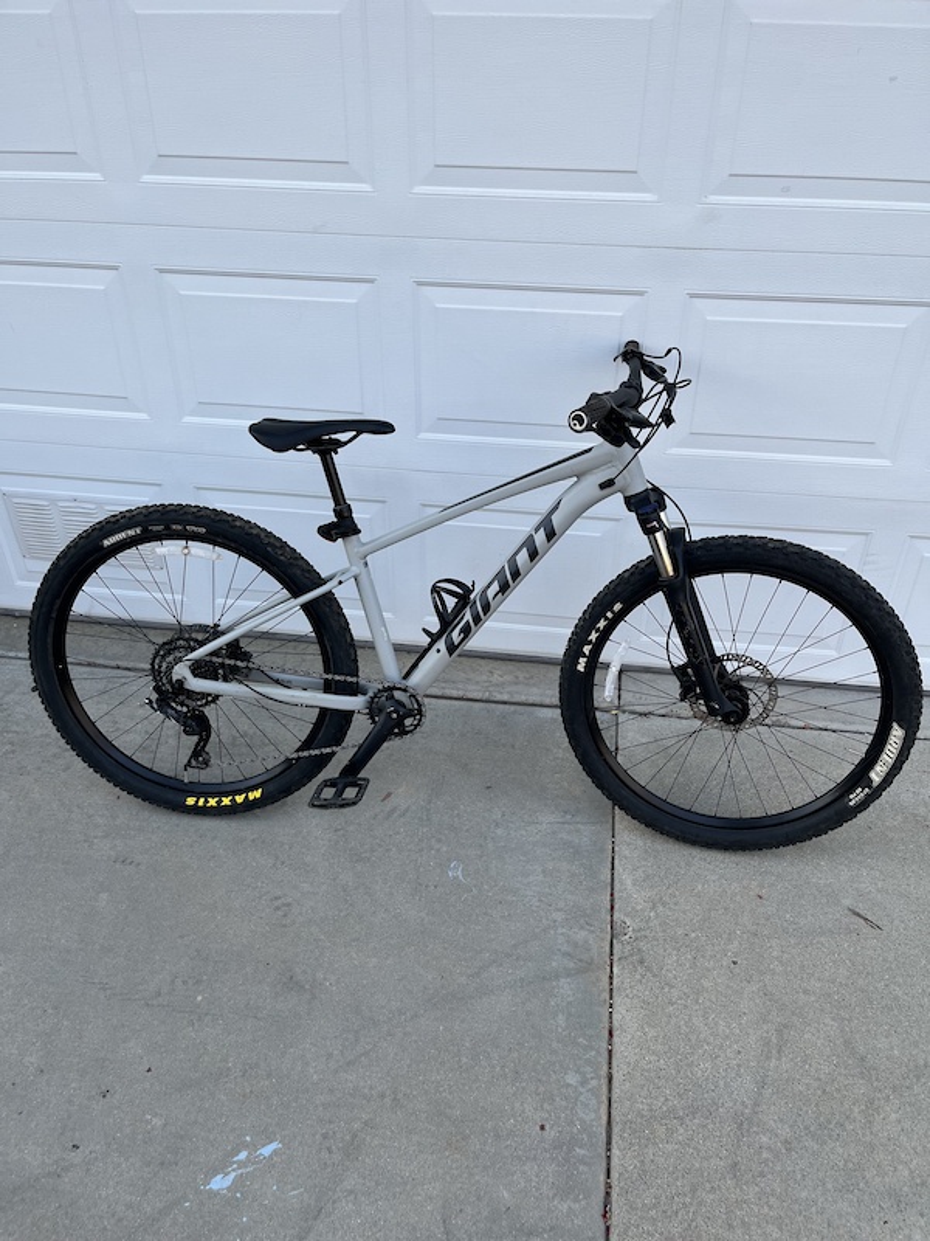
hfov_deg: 53.1
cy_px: 620
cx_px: 465
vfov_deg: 67.3
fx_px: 931
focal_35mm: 26
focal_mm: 5.1
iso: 40
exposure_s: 1/257
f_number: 1.6
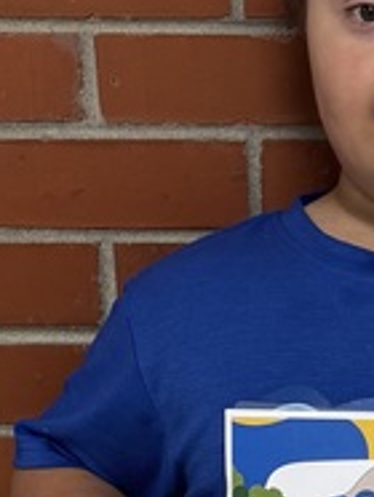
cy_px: 751
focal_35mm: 132
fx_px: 1897
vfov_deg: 14.0
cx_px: 438
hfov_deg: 11.1
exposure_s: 1/59
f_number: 1.78
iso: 250
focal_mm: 6.76
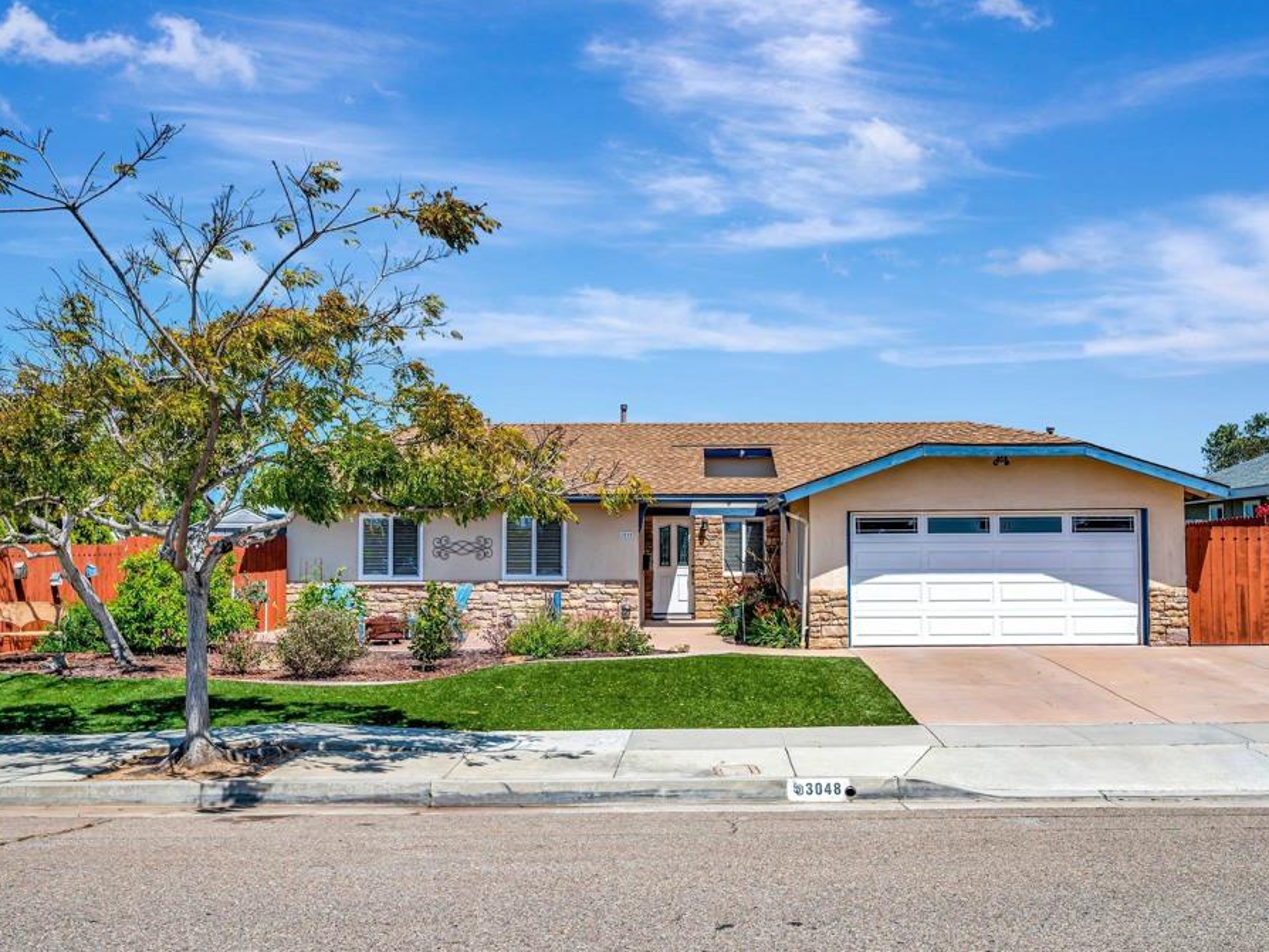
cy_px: 472
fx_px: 1210
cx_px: 686
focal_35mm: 33
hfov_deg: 55.3
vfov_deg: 43.0
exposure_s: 1/1600
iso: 400
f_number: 8
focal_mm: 30
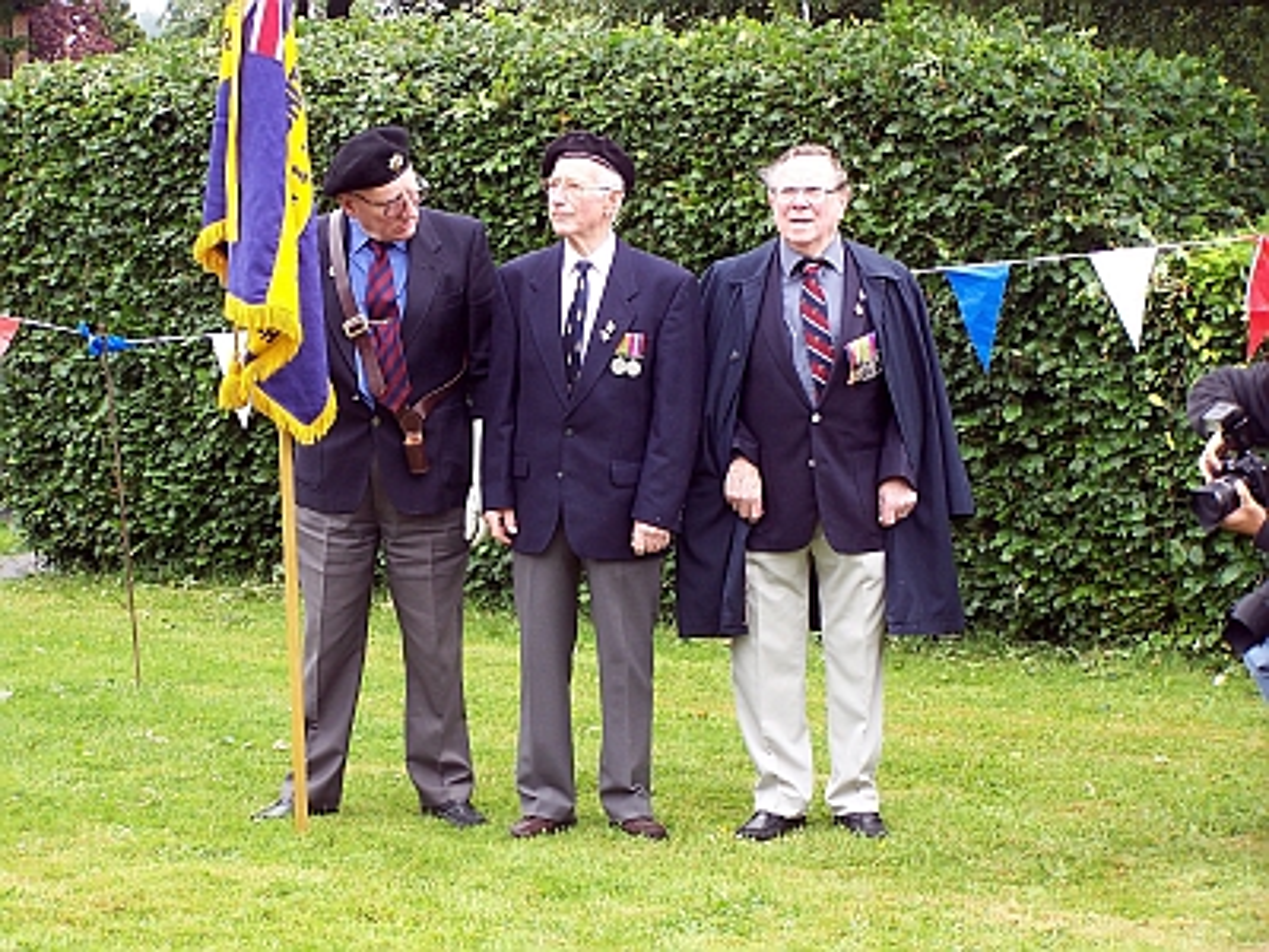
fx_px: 3849
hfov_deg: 18.7
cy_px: 476
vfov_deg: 14.1
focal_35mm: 105
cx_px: 634
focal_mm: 17.5
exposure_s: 1/90
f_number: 3.2
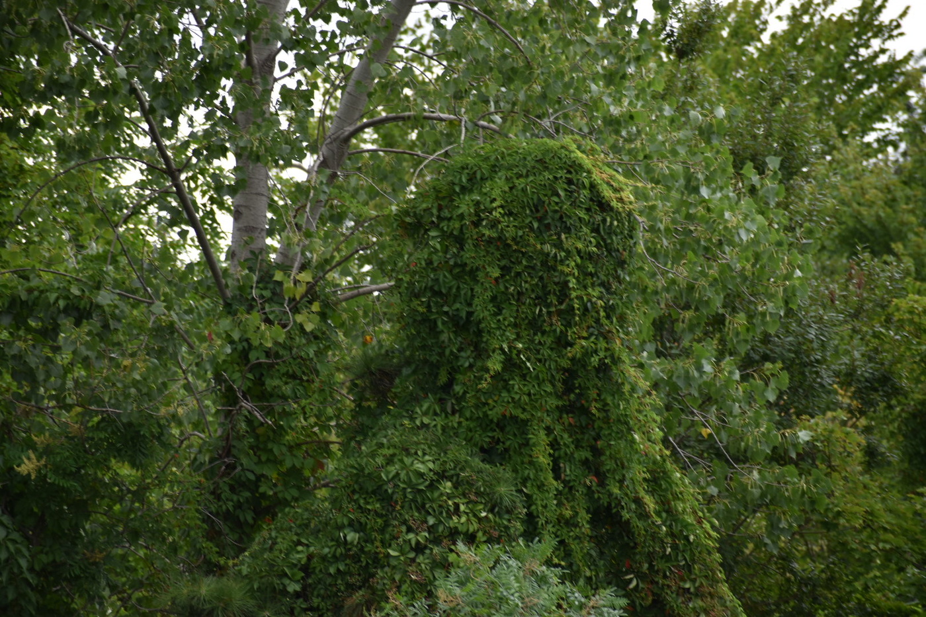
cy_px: 308
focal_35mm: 300
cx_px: 463
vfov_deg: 4.6
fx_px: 7715
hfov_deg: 6.9
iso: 100
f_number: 5.6
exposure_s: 1/50
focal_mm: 200
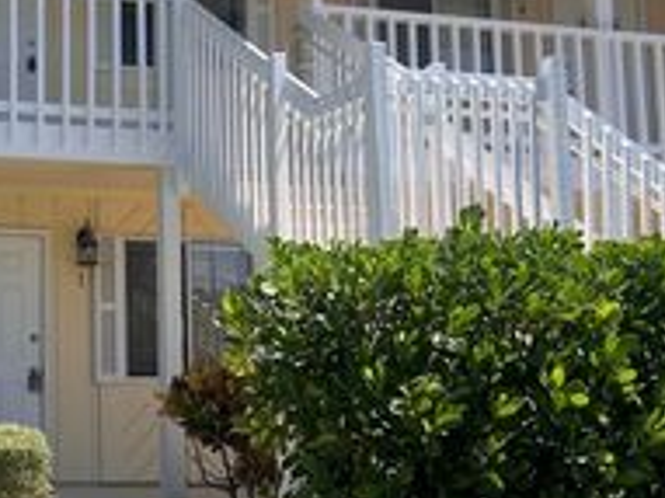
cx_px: -42
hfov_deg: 26.6
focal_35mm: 68
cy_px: 249
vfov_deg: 21.6
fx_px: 1306
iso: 50
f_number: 1.5
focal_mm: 5.7
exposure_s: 1/2299
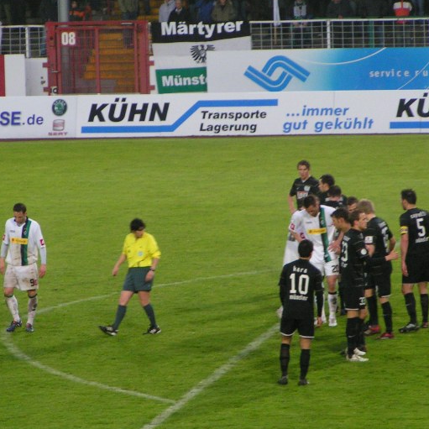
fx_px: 3996
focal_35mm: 285
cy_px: 244
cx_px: 188
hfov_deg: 6.1
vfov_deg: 6.1
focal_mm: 31.5
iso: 200
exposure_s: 1/60
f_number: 3.5
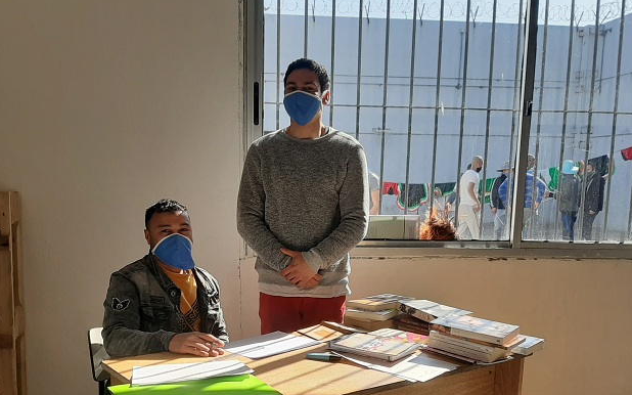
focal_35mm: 36
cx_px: 294
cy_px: 288
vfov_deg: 34.7
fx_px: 620
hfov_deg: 54.0
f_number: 1.7
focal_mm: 3.93
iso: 40
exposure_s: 1/637
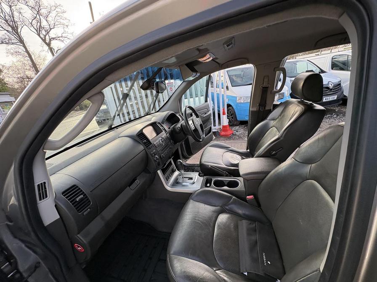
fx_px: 152
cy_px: 141
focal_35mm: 14
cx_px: 188
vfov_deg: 85.7
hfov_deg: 102.1
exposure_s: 1/155
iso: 50
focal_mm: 2.22
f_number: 2.2
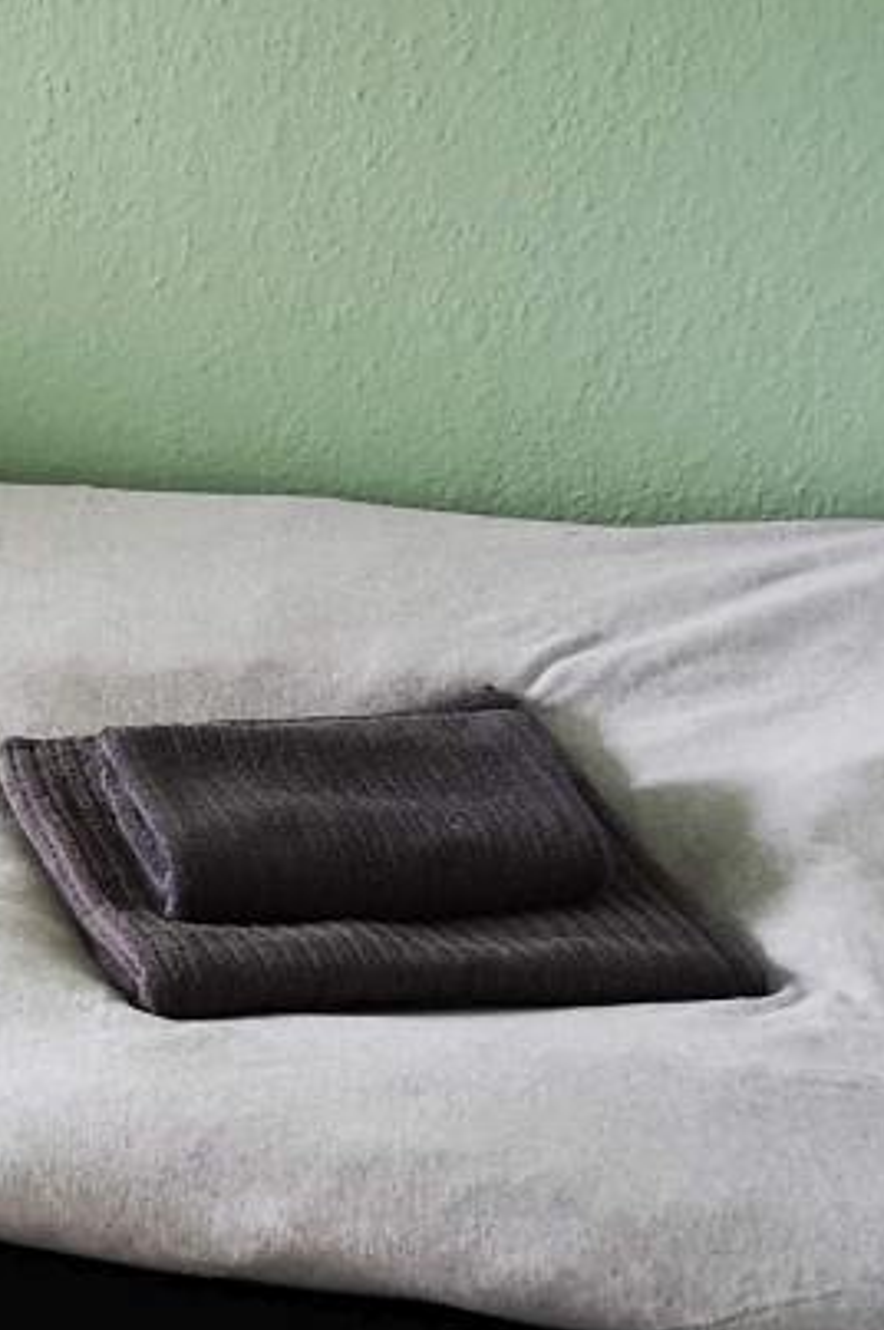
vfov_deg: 21.9
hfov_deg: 14.0
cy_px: 634
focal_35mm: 93
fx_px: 3431
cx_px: -312
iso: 250
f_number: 1.8
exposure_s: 1/33.3
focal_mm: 5.58
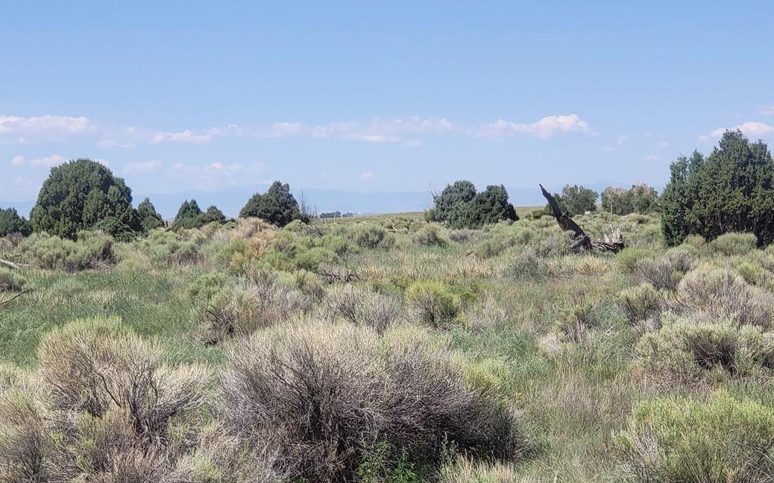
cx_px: 387
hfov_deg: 24.4
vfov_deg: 15.3
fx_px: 1792
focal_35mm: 85
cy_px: 345
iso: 25
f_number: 2.4
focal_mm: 6
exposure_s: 1/934
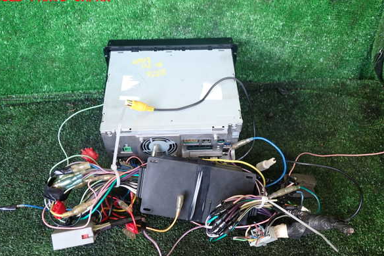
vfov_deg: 41.1
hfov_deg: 58.7
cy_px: 137
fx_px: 341
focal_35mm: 32
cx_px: 188
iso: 200
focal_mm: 5.4
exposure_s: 1/30
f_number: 2.3
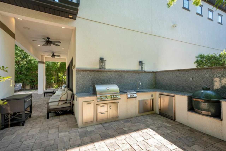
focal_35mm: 16
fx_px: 100
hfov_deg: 96.7
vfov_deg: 73.8
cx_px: 113
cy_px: 76
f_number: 4.5
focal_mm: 16
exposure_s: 1/80
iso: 100
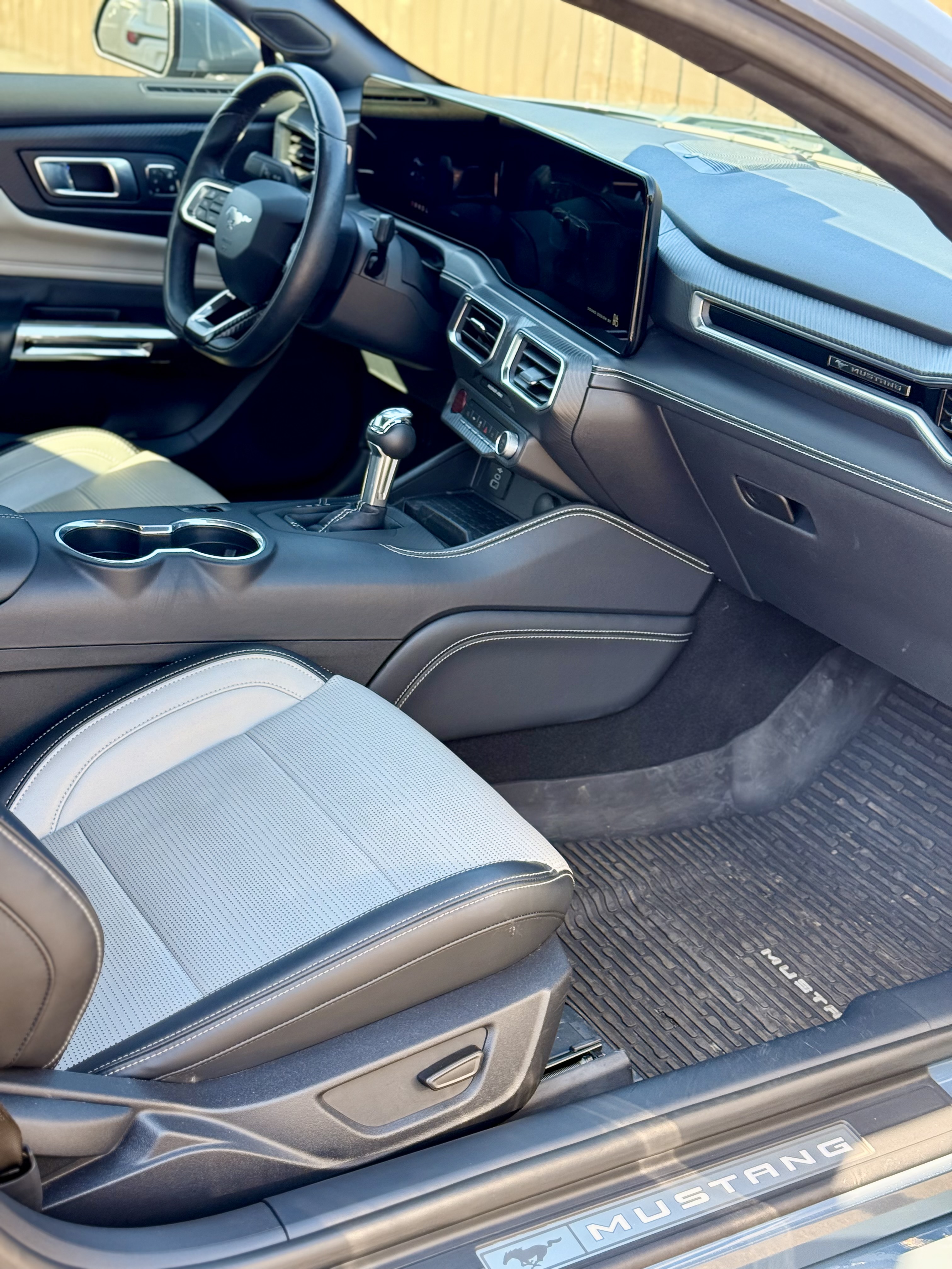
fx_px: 1760
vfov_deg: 39.7
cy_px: 634
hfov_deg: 30.3
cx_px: 476
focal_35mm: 48
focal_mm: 6.76
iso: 125
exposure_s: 1/242
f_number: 1.78
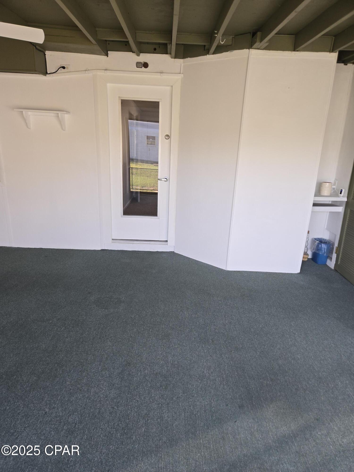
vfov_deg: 73.9
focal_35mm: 23
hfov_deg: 58.9
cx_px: 177
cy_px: 236
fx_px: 314
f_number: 1.8
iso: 80
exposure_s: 1/120
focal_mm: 5.4
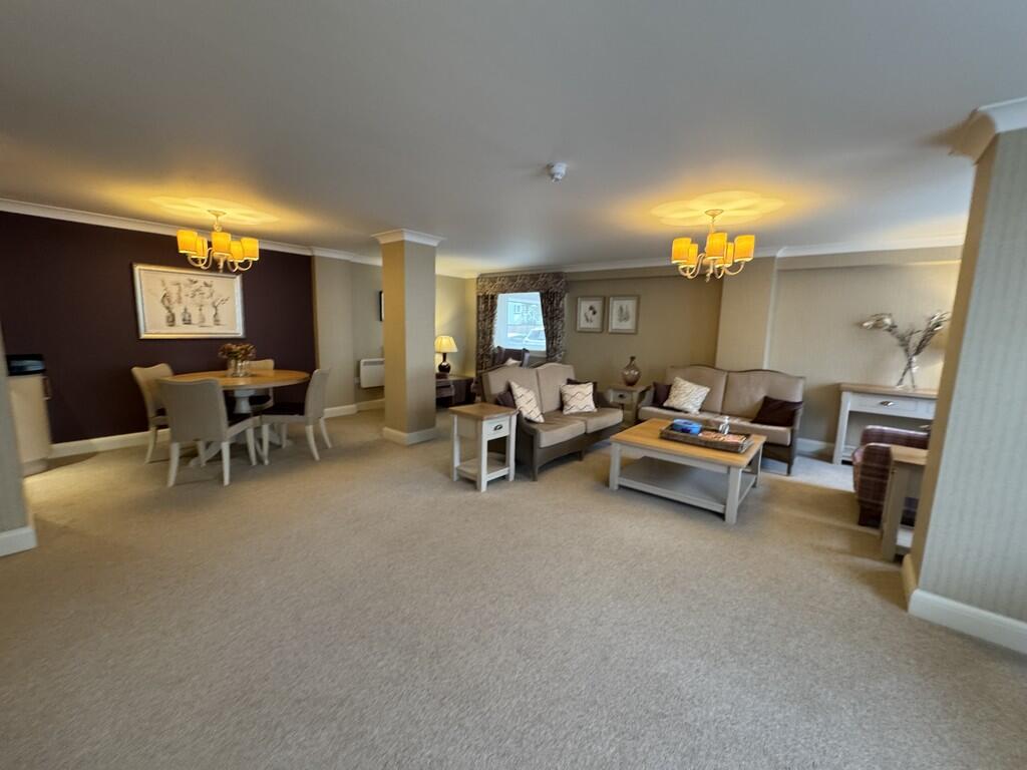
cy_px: 385
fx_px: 415
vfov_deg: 85.7
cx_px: 514
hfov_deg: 102.1
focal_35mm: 14
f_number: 2.2
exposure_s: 1/50
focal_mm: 2.22
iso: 250
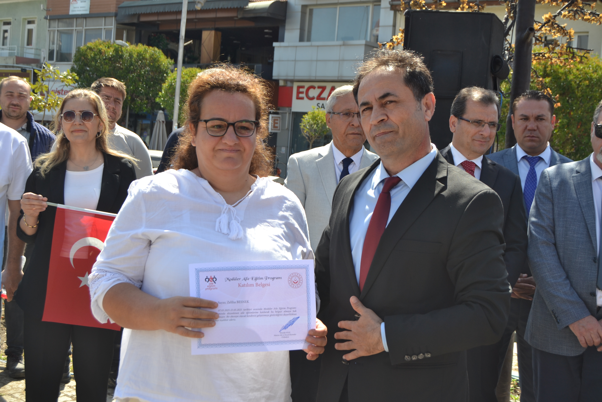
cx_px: 301
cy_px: 201
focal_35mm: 51
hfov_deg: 38.9
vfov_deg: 26.5
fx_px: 853
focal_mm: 34
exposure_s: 1/160
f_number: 6.3
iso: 100
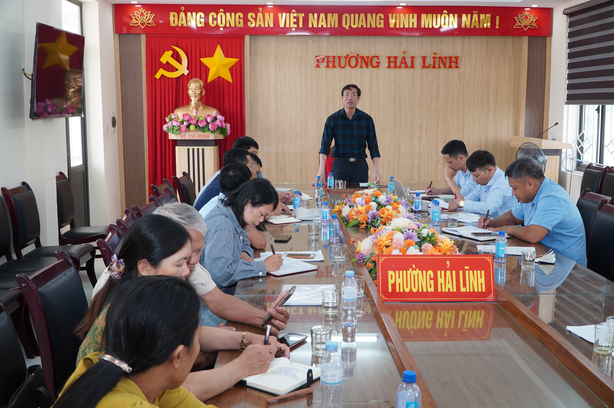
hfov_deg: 53.2
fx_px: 613
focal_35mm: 36
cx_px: 307
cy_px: 204
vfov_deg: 36.8
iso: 250
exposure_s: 1/40
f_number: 5.6
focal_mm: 24
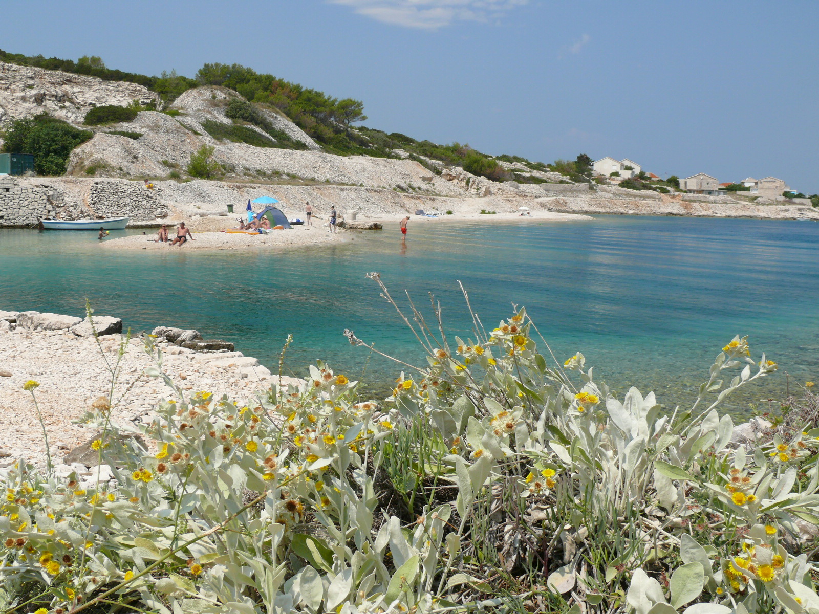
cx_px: 410
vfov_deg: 40.7
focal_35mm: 35
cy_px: 307
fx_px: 828
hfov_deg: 52.6
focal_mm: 7.4
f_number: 5.6
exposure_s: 1/320
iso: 100
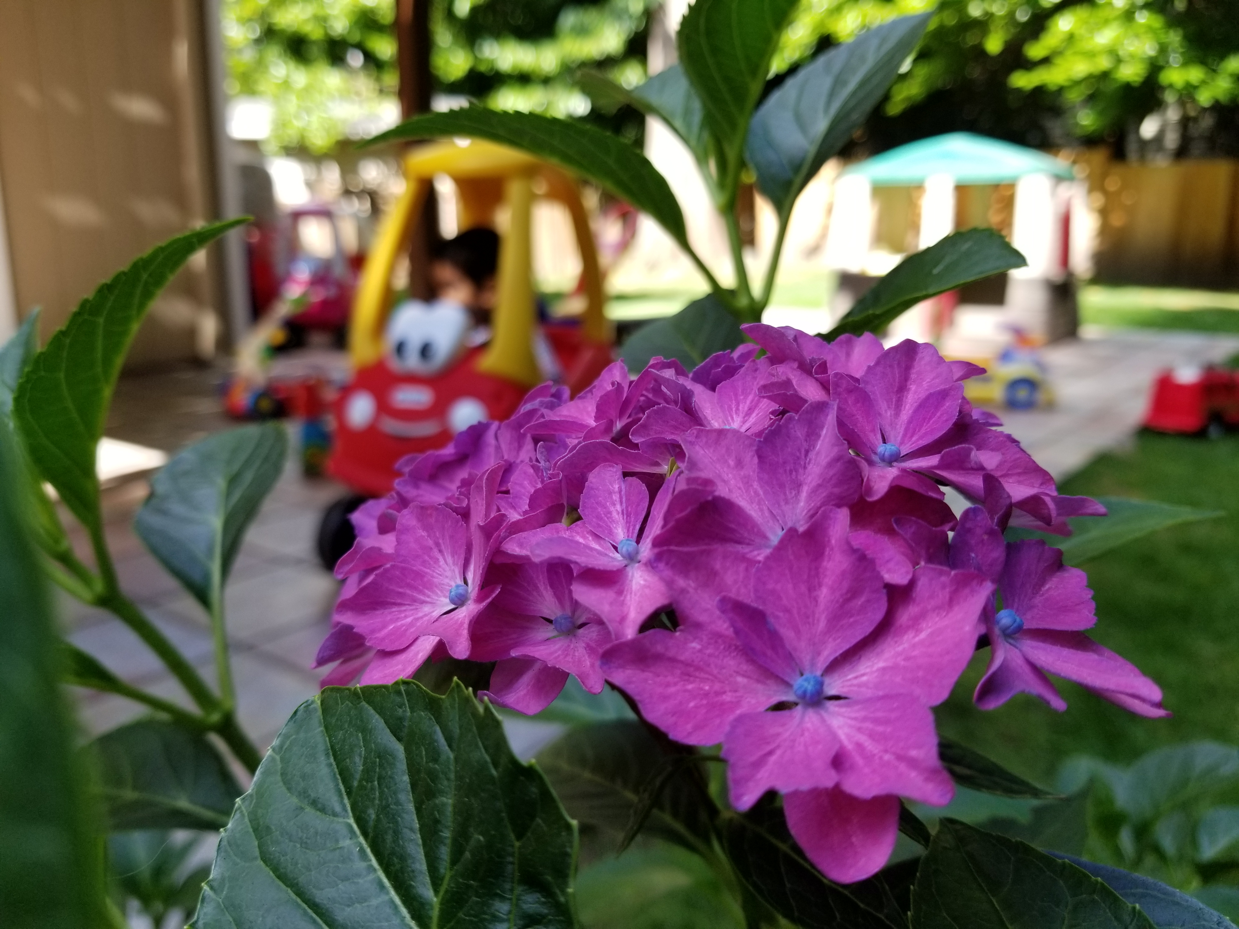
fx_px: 931
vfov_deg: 53.1
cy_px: 464
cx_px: 620
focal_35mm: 26
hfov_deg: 67.3
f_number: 1.7
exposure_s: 1/316
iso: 50
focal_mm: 4.25
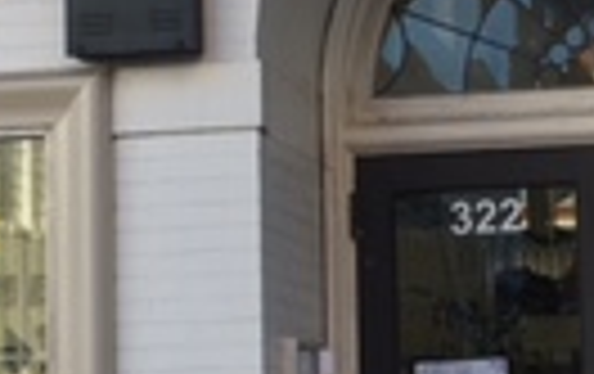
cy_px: 153
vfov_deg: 8.8
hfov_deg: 13.8
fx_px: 2416
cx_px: 580
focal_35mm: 149
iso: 25
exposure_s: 1/163
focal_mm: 4.15
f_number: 2.2
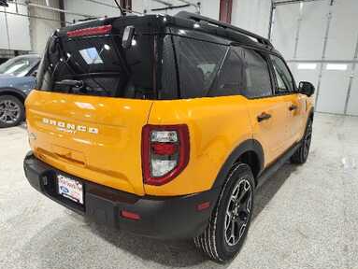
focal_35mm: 24
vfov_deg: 56.9
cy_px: 138
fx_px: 248
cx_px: 179
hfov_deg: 71.5
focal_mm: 5.56
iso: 163
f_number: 1.8
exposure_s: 1/120
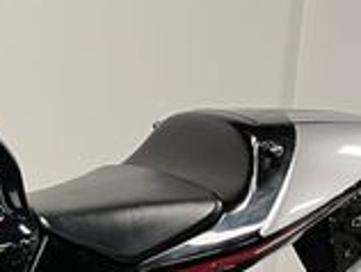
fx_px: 1097
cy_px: 354
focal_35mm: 105
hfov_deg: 17.0
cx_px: -178
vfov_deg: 13.6
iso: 125
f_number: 1.6
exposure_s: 1/50
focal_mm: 5.1
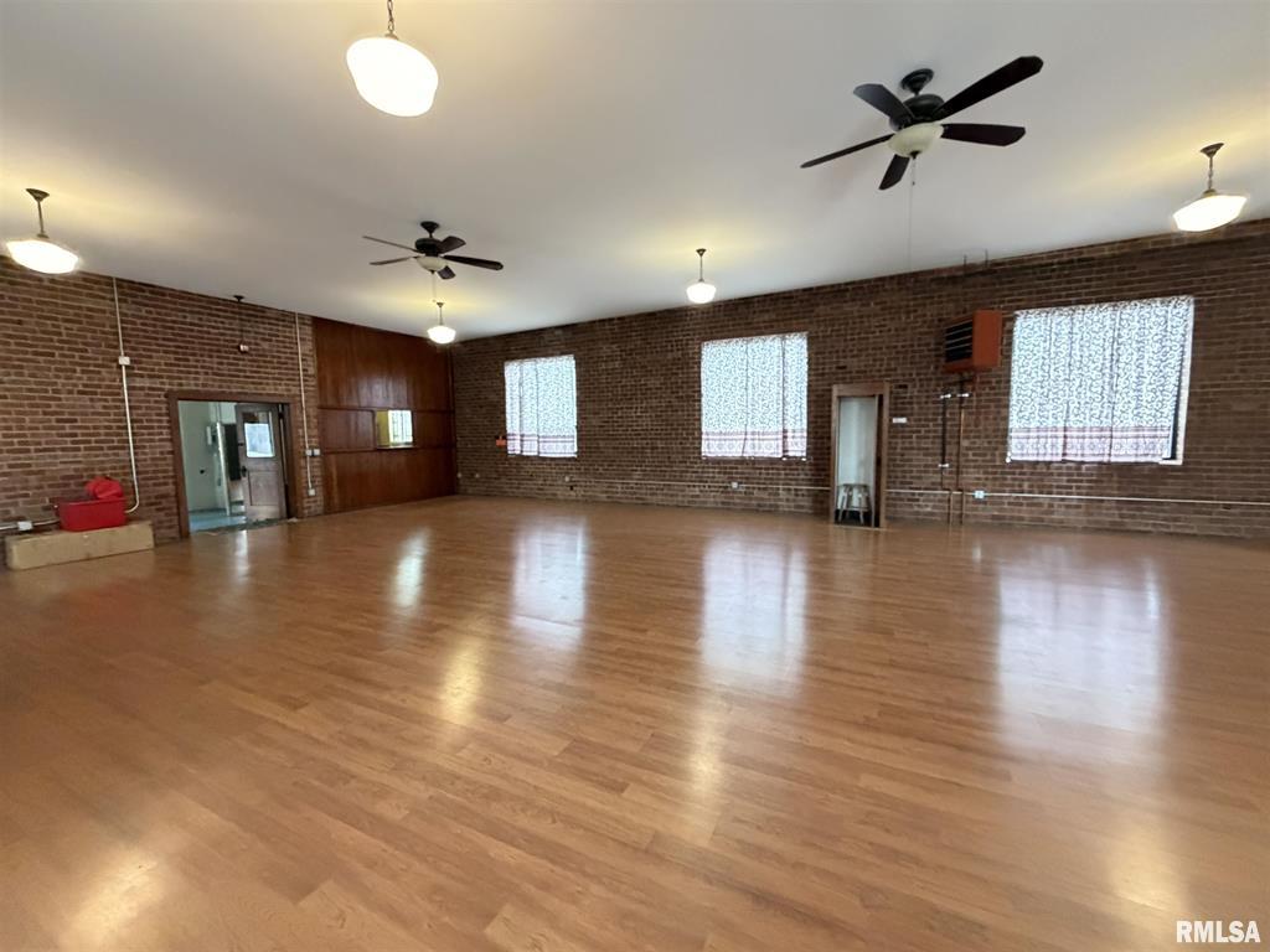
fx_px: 514
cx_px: 635
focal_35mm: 14
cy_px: 476
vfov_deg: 85.7
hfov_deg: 102.1
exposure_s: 1/60
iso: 1000
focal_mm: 2.22
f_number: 2.2
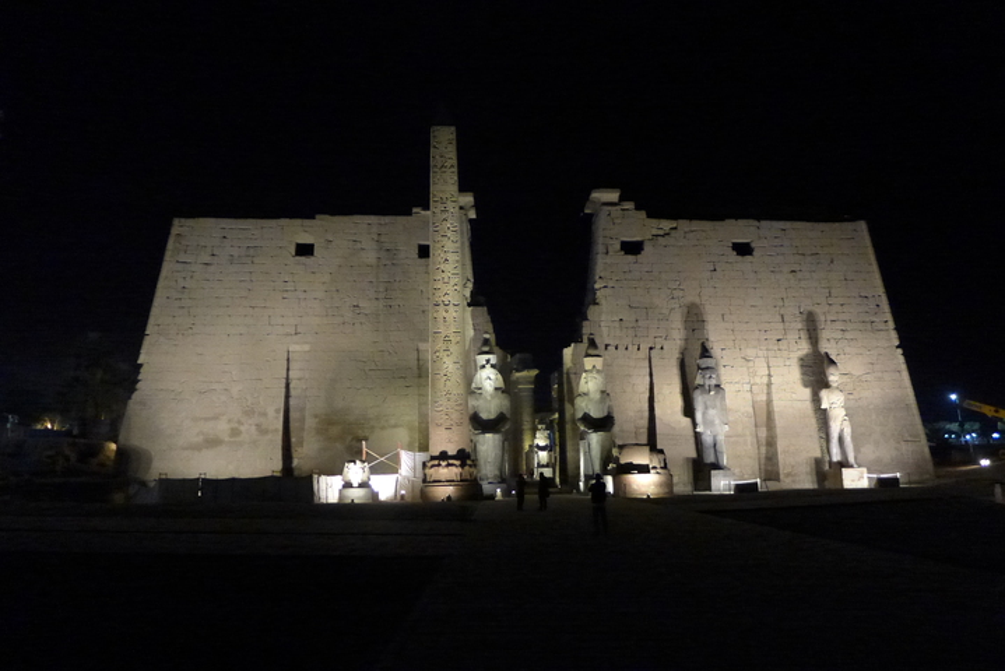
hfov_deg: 61.9
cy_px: 336
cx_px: 502
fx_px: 838
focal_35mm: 30
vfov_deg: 43.6
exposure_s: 1/100
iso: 1600
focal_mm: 5.9
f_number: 1.5
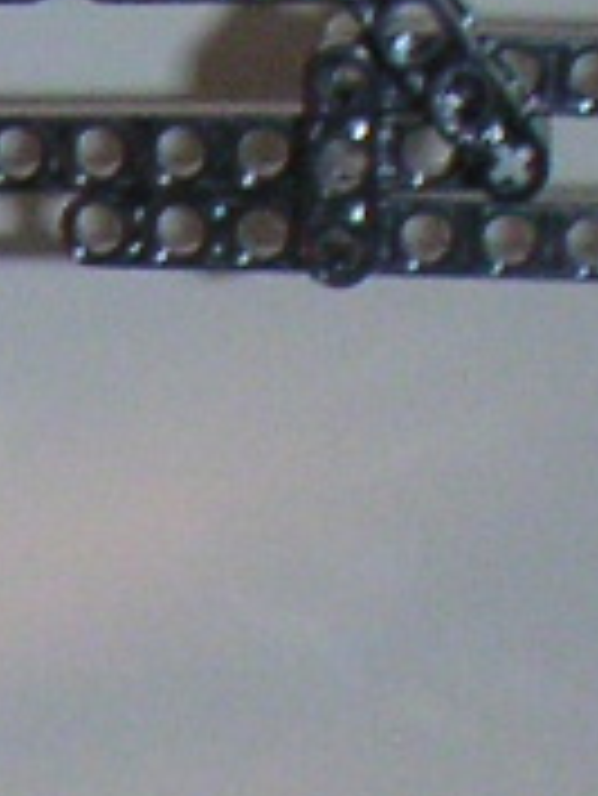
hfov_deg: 5.4
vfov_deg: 7.1
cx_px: -859
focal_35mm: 267
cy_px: 1691
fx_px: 6143
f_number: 2.8
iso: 160
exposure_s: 1/45
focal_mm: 5.7
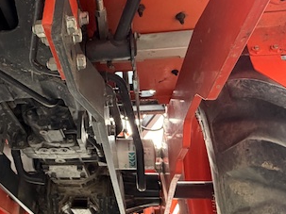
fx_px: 306
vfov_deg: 38.5
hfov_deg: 47.5
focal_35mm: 37
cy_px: 91
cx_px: 59
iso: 200
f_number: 2.2
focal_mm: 2.22
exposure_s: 1/121
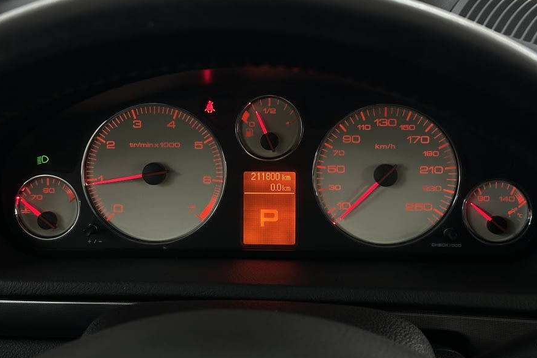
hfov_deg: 38.9
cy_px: 170
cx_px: 268
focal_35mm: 51
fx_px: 761
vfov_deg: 26.5
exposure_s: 1/50
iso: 160
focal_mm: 6.86
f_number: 1.78
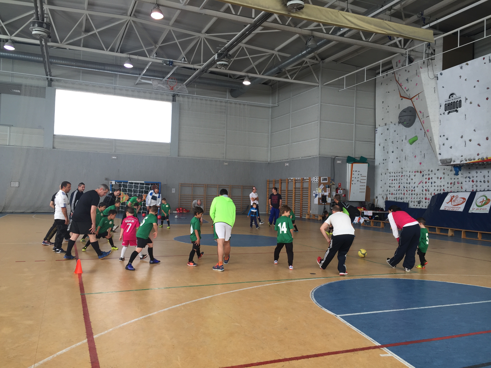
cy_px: 184
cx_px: 246
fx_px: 411
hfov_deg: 61.7
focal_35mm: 29
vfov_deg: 48.2
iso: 32
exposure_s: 1/100
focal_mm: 4.15
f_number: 2.2
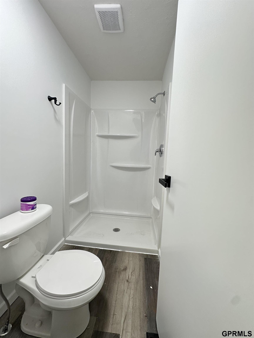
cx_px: 127
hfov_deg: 85.7
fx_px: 137
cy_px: 169
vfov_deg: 102.1
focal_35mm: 14
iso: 200
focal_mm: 2.22
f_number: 2.2
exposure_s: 1/120
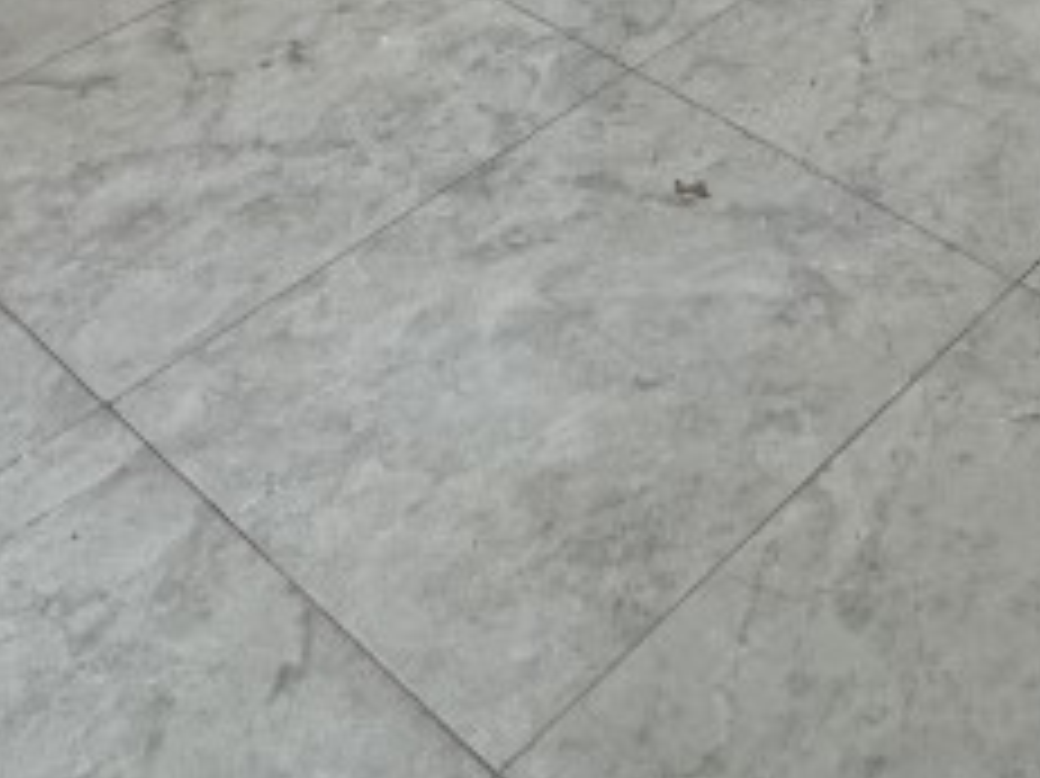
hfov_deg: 28.1
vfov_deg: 16.2
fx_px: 1862
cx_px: 1180
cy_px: -899
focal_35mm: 62
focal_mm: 2.22
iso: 40
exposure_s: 1/289
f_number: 2.2
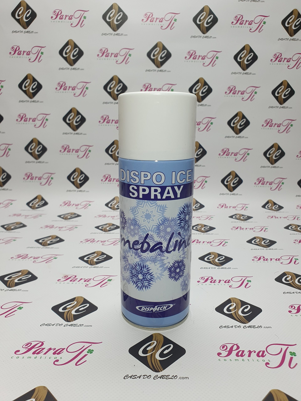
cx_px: 150
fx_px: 301
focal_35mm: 26
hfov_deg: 53.1
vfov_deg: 67.3
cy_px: 200
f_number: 2.4
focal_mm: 4.32
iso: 64
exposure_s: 1/100
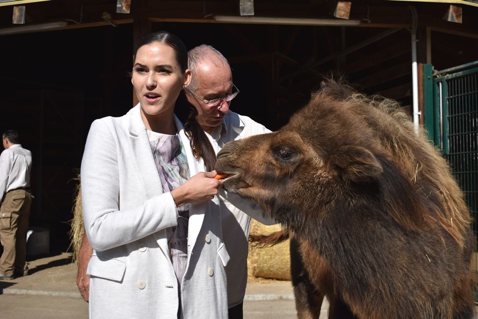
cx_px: 239
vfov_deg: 29.0
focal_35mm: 46
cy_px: 160
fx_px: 617
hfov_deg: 42.3
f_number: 4.2
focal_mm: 31
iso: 100
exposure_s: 1/1250
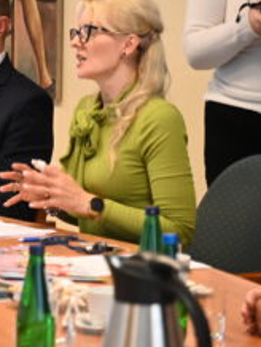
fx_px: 2167
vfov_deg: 9.1
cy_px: 41
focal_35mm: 216
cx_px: -228
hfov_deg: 6.7
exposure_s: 1/125
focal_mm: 70
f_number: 4
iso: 2200
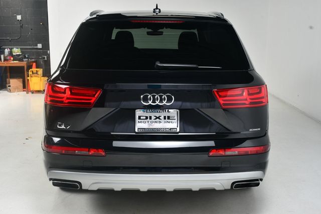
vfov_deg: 33.4
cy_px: 107
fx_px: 356
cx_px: 160
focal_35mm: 40
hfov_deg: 48.5
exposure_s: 1/160
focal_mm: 27
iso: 100
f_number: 11
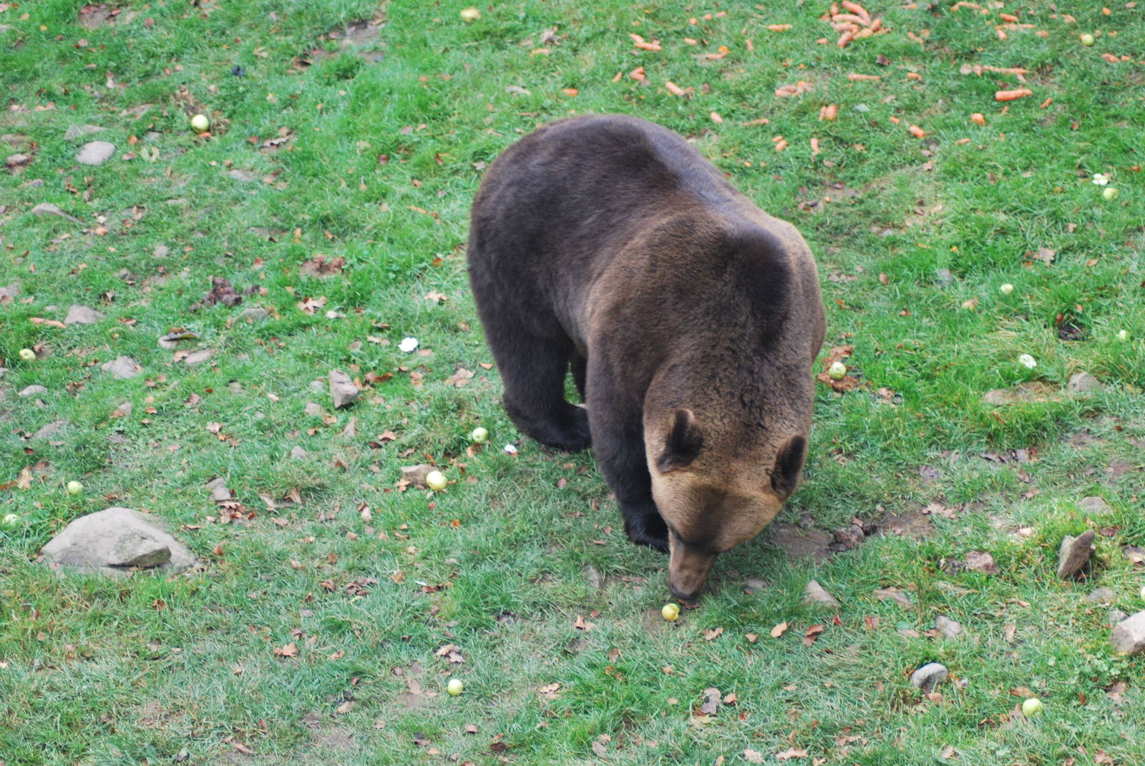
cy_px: 383
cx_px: 572
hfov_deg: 19.4
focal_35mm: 105
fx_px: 3344
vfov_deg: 13.1
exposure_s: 1/125
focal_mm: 70
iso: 220
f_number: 4
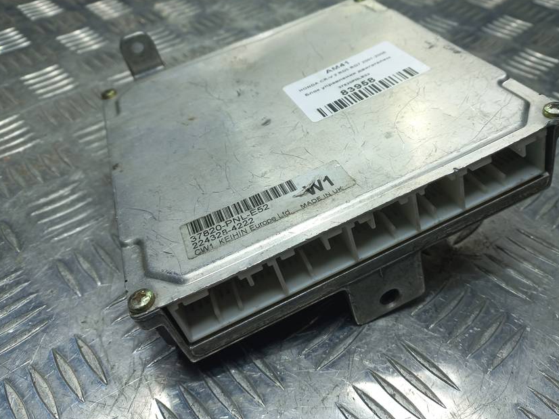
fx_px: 500
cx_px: 318
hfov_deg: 58.1
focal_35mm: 31
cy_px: 175
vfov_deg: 45.3
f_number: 1.8
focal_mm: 4.6
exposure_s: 1/100
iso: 40
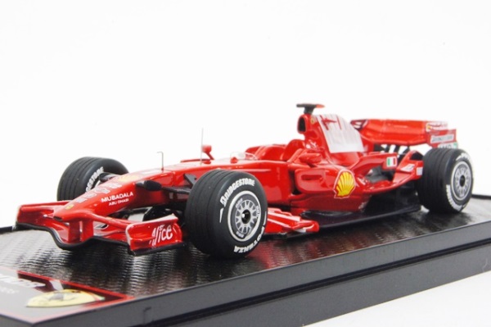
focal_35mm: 82
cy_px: 164
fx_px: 1124
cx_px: 246
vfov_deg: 16.5
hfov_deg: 24.6
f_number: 36
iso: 1600
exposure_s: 1/3
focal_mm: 55
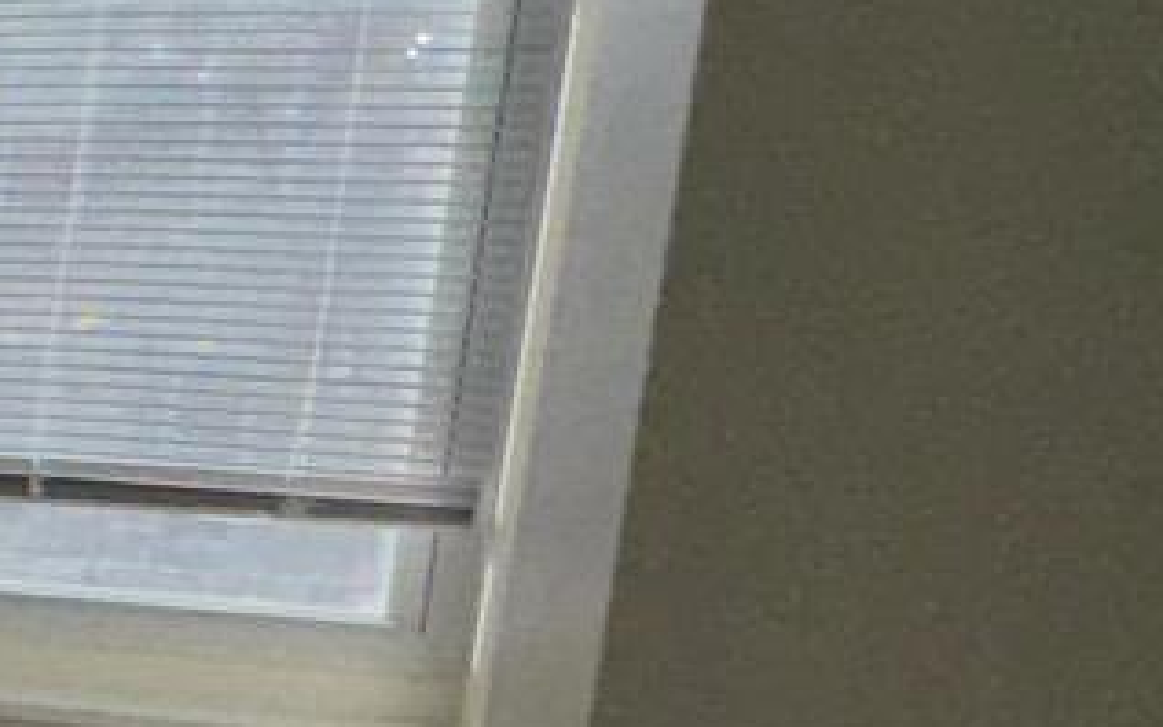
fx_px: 3042
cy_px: 632
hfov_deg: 12.7
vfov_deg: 13.5
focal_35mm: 96
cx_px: -2032
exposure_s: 1/1346
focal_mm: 2.22
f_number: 2.2
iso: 32
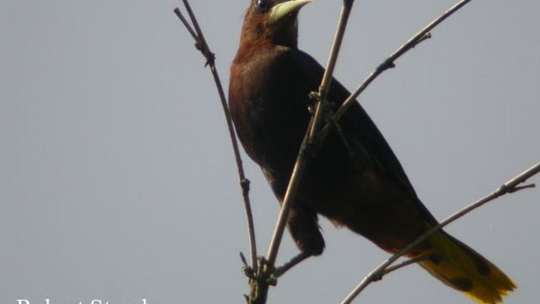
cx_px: 269
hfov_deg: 14.8
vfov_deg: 8.4
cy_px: 124
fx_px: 2076
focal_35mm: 145
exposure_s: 1/125
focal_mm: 27.3
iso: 100
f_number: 4.6
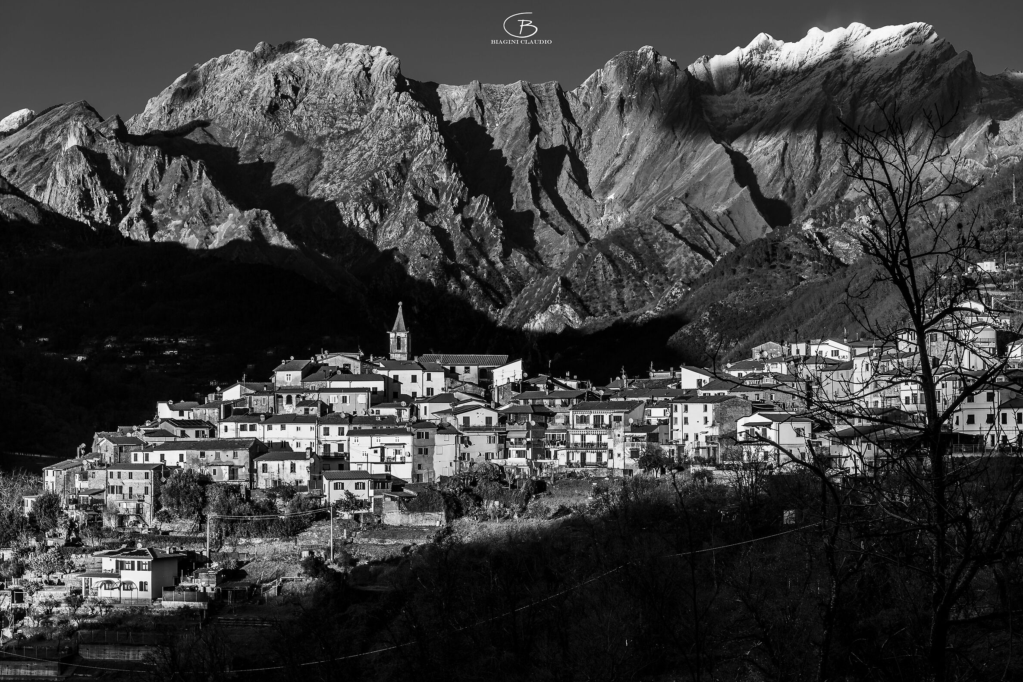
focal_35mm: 83
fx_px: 2358
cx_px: 514
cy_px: 345
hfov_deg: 24.5
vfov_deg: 16.5
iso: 100
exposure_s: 1/100
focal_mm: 82
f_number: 9
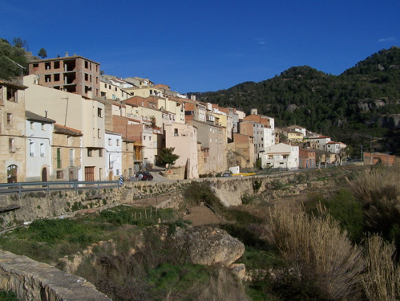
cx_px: 200
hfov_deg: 48.9
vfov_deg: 37.8
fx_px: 439
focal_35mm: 38
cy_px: 150
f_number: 5.6
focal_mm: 6.3
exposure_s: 1/640
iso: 80
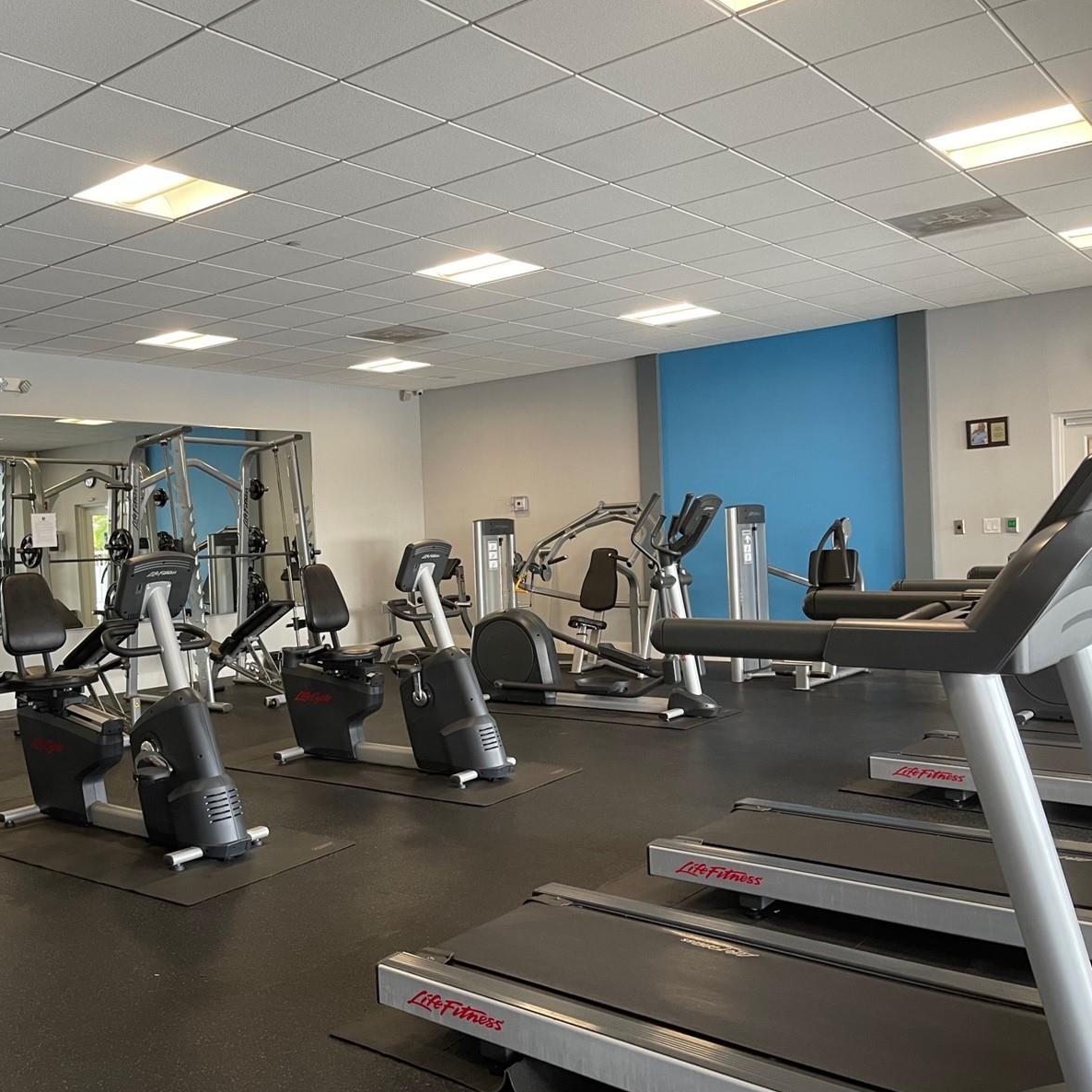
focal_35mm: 31
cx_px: 385
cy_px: 546
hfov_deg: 51.8
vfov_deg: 52.5
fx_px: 1106
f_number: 1.6
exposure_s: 1/60
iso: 160
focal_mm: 5.1
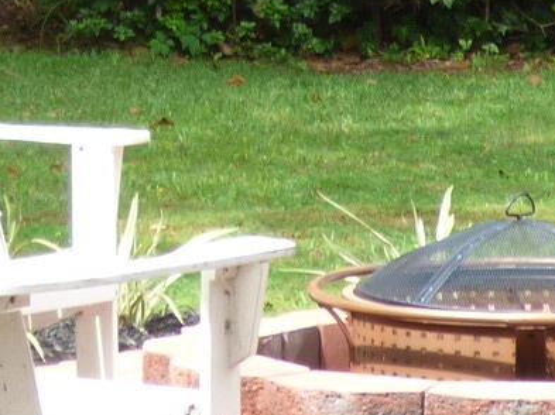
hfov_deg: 6.3
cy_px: -287
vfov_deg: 4.7
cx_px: 90
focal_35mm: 313
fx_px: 5014
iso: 100
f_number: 3.8
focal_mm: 8.68
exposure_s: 1/160
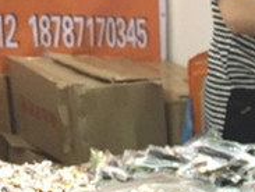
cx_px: 337
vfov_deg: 15.8
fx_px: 642
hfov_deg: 20.4
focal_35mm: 87
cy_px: 275
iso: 400
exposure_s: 1/17
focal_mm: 4.15
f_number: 2.2
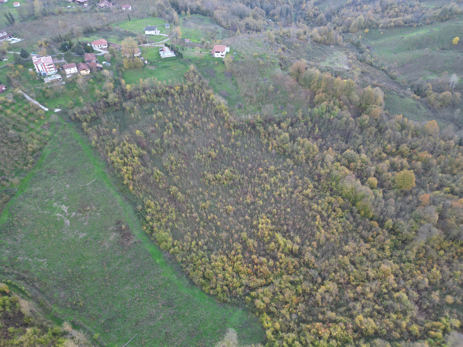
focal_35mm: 24
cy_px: 174
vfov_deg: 56.8
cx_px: 232
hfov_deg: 71.6
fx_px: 321
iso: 100
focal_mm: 6.72
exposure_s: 1/80
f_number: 1.7
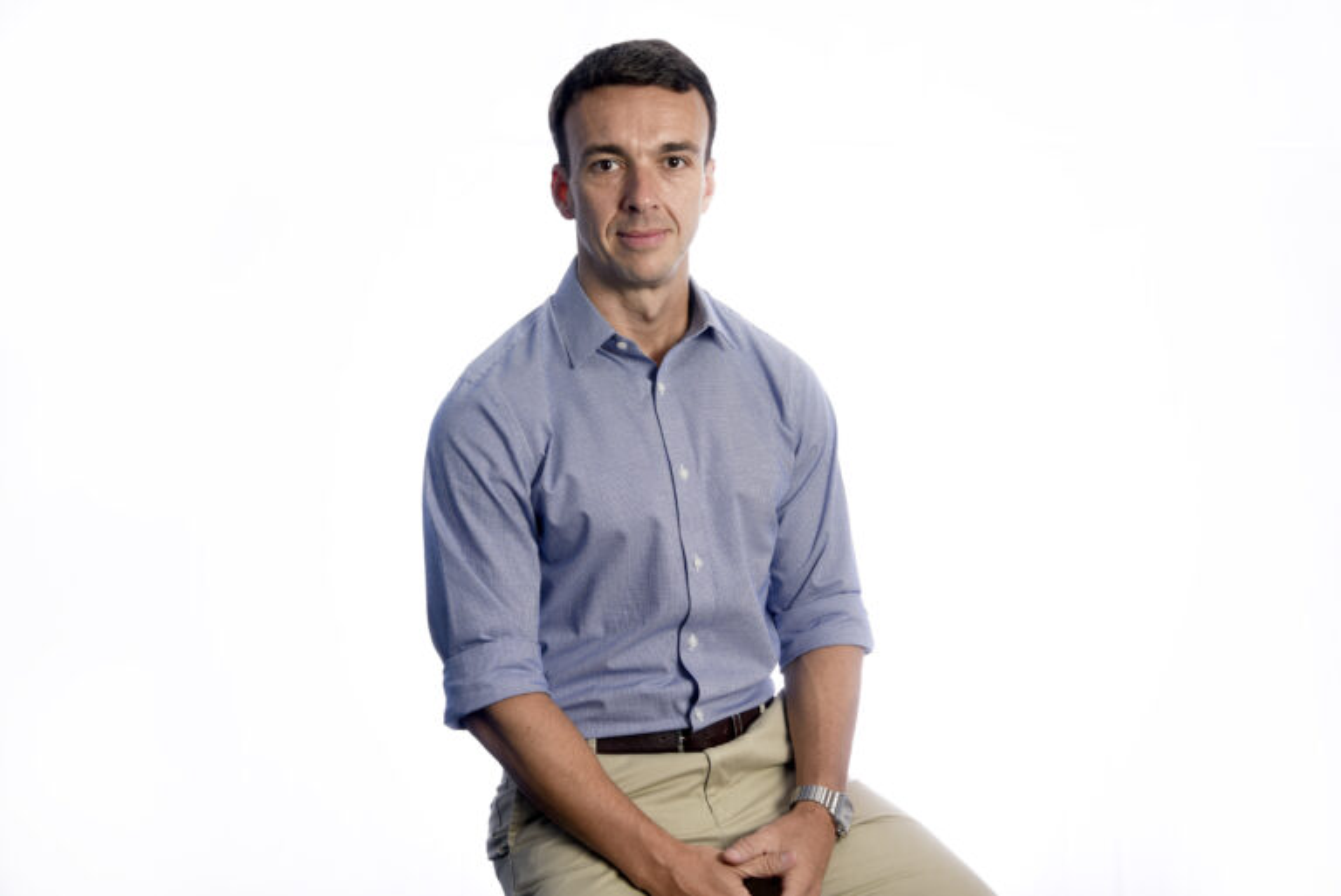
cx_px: 670
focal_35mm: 55
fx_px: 2050
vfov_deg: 24.7
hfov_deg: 36.2
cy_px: 448
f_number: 7.1
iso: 100
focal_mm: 55
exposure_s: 1/200
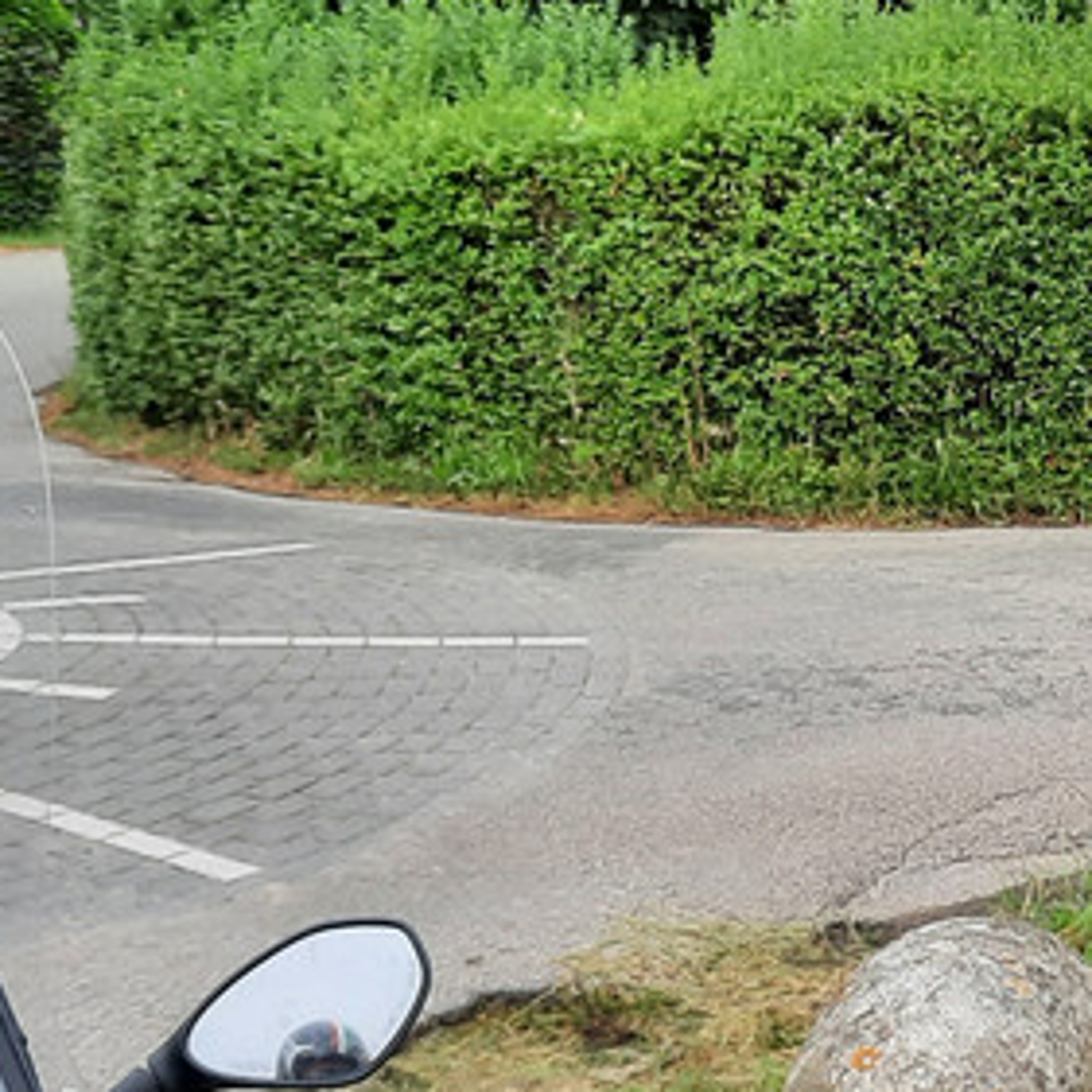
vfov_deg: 20.6
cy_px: 598
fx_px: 2998
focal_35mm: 84
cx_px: 958
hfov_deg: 20.3
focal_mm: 4.6
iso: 32
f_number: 2
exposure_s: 1/149
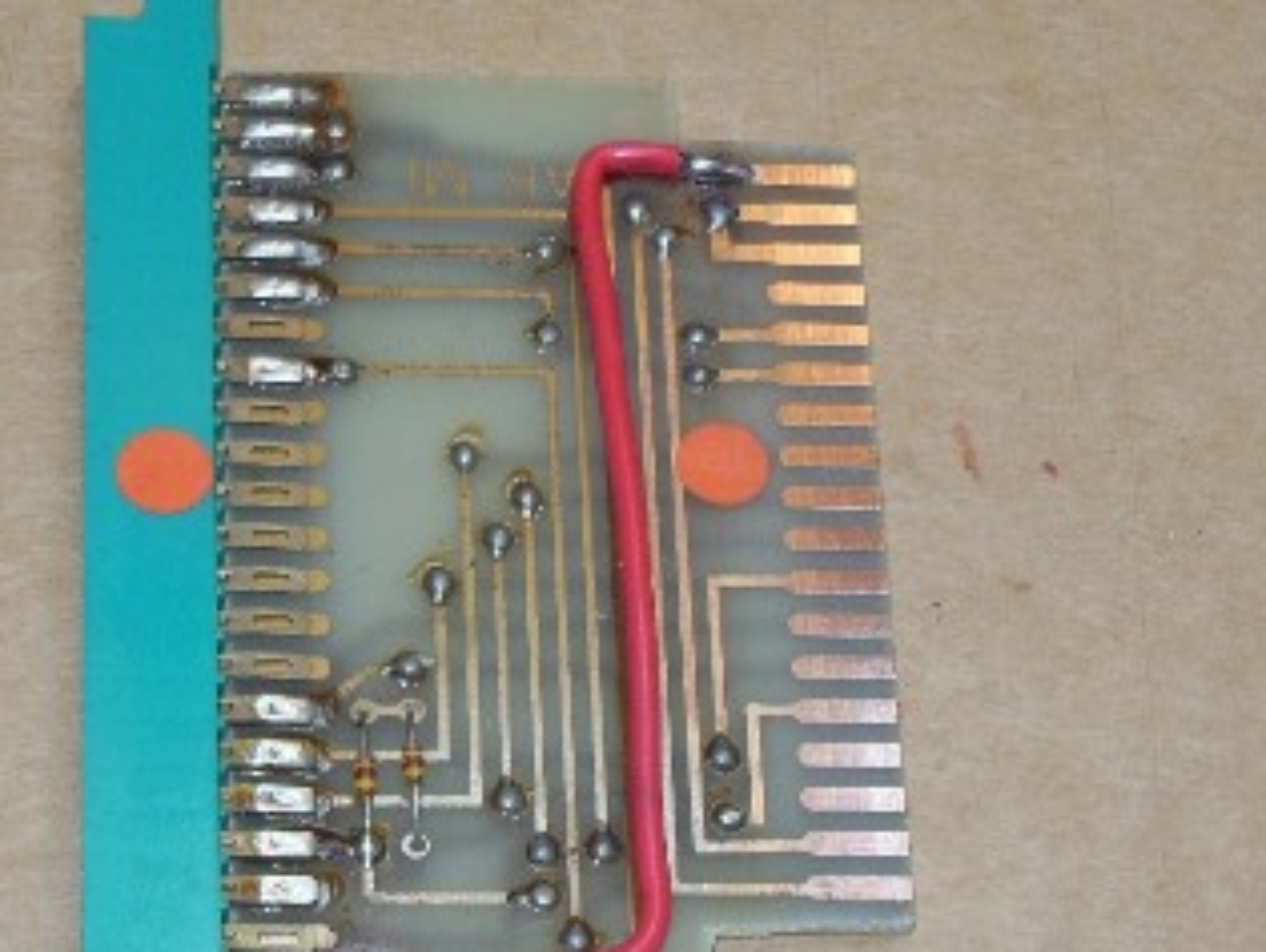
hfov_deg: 27.3
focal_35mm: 71
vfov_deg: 20.7
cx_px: 470
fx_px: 2600
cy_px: 562
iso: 125
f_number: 4
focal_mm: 8.9
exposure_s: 1/60
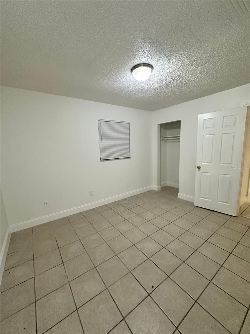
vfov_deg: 102.1
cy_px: 167
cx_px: 125
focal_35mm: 14
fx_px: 135
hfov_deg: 85.7
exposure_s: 1/60
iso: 320
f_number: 2.2
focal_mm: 2.22
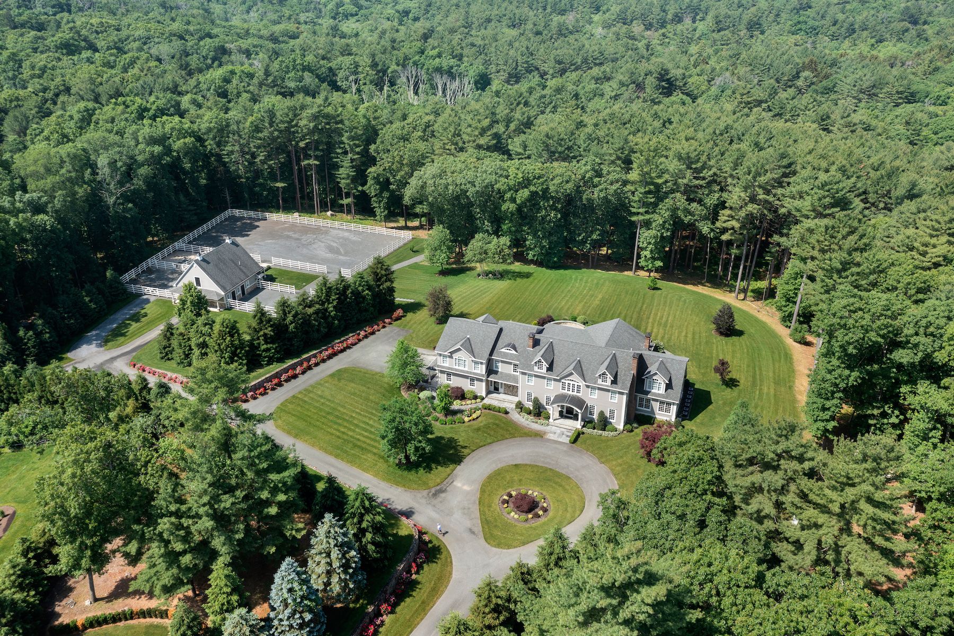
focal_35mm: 28
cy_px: 318
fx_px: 742
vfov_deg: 46.4
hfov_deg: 65.5
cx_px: 477
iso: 100
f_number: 5.6
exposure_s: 1/200
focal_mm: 10.26
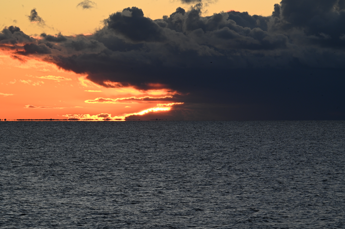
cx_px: 172
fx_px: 2375
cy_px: 114
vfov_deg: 5.5
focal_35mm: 248
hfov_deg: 8.3
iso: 720
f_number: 20
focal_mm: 248
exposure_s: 1/100
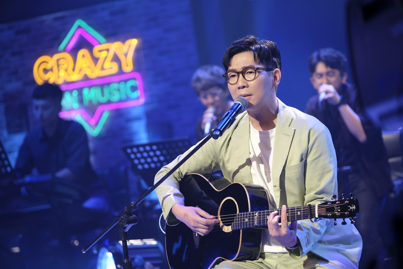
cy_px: 134
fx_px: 1780
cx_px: 202
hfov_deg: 12.9
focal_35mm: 159
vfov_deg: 8.6
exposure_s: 1/100
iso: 800
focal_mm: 106
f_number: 2.8
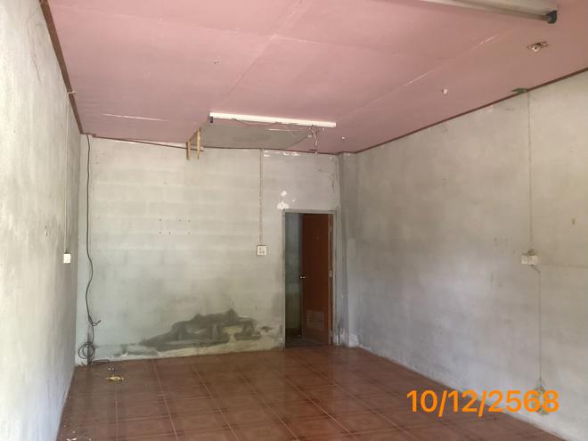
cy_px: 220
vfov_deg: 45.4
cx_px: 294
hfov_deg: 58.4
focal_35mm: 31
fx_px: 527
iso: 250
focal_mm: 3.3
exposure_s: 1/33
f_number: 2.4
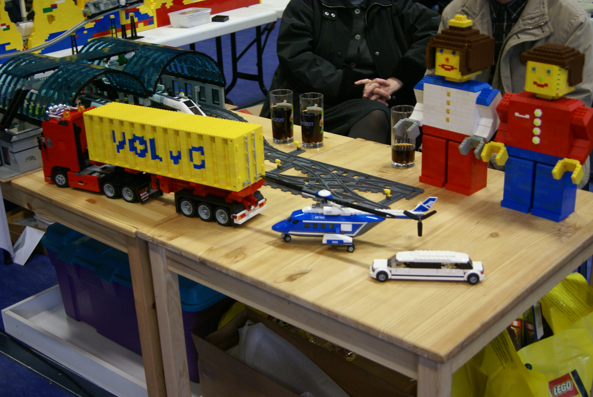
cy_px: 198
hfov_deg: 43.6
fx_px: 742
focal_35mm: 45
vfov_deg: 29.9
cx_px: 296
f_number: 4
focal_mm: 30
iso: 400
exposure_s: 1/20
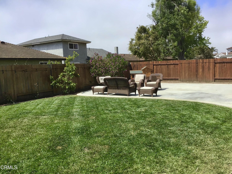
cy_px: 87
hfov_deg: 58.4
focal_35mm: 31
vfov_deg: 45.4
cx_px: 116
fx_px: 208
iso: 25
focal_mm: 3.3
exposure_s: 1/1404
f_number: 2.4
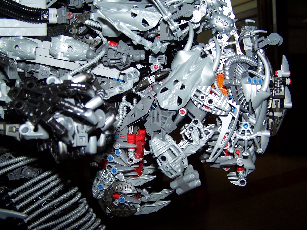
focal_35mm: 38
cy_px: 115
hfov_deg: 49.0
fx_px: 337
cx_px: 154
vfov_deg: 37.7
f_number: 2.8
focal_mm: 6.3
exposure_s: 1/60
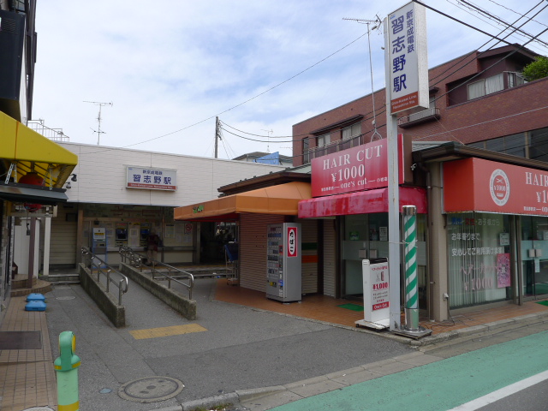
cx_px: 274
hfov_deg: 71.6
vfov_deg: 56.8
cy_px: 206
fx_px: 380
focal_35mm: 24
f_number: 4
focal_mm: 5.1
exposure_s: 1/640
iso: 80
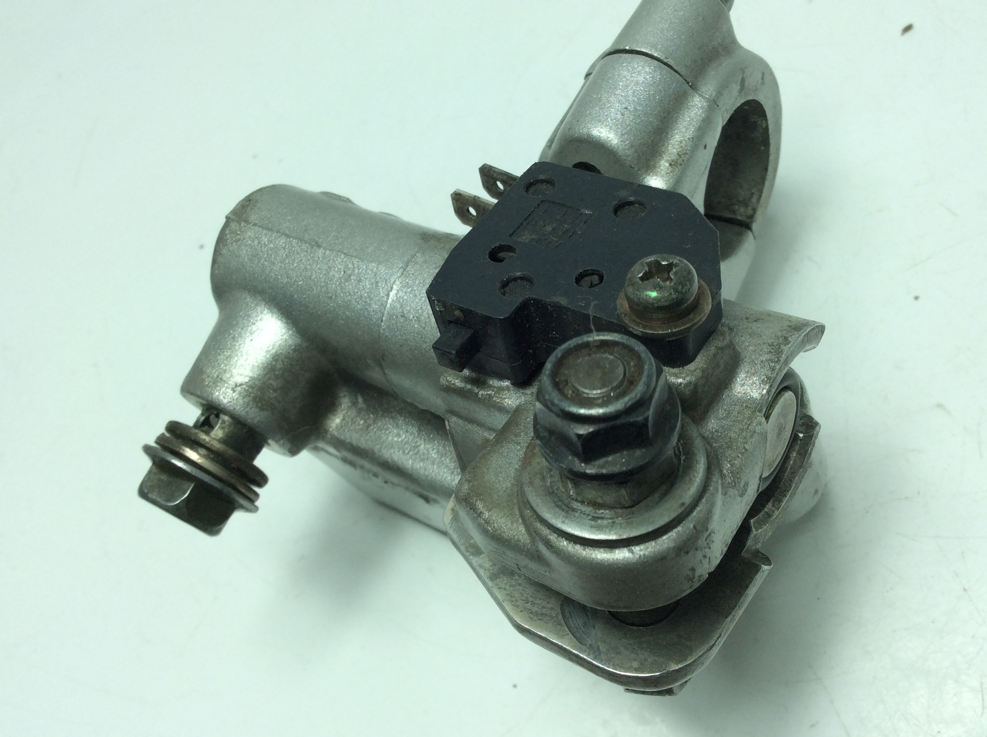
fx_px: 1025
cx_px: 520
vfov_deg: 39.5
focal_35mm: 36
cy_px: 344
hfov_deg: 51.4
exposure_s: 1/408
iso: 32
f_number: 2.4
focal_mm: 3.3
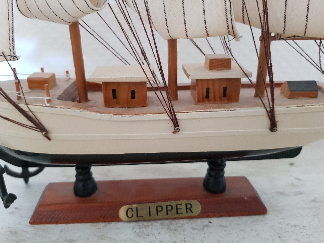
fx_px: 243
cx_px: 162
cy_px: 122
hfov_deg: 67.3
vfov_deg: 53.1
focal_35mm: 26
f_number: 1.7
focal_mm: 4.2
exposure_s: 1/12
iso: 200
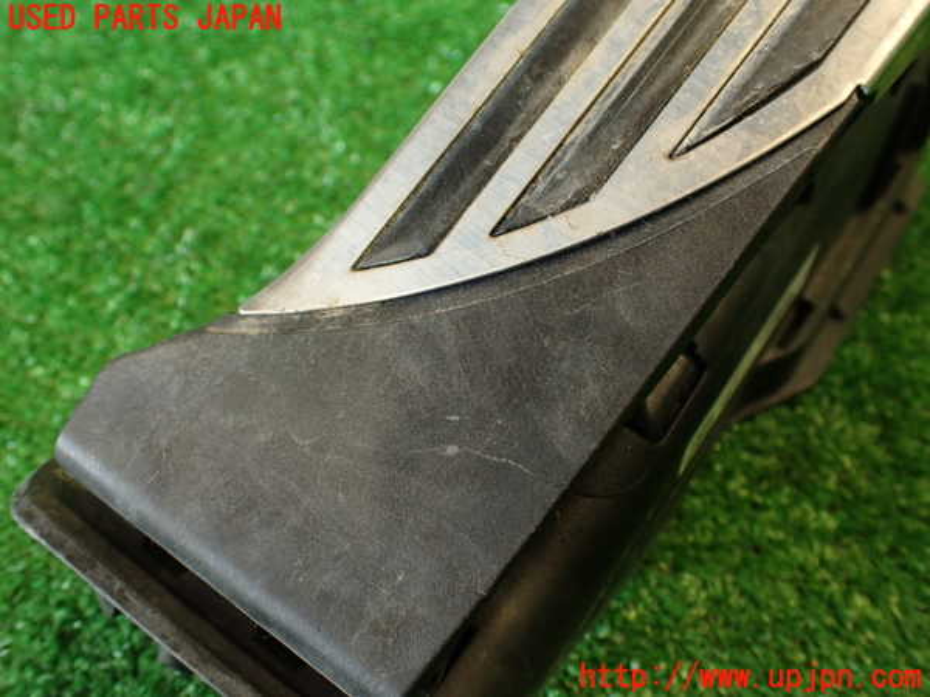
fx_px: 860
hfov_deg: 56.8
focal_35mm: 32
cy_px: 348
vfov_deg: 44.2
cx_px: 465
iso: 200
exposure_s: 1/30
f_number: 2.4
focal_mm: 5.79
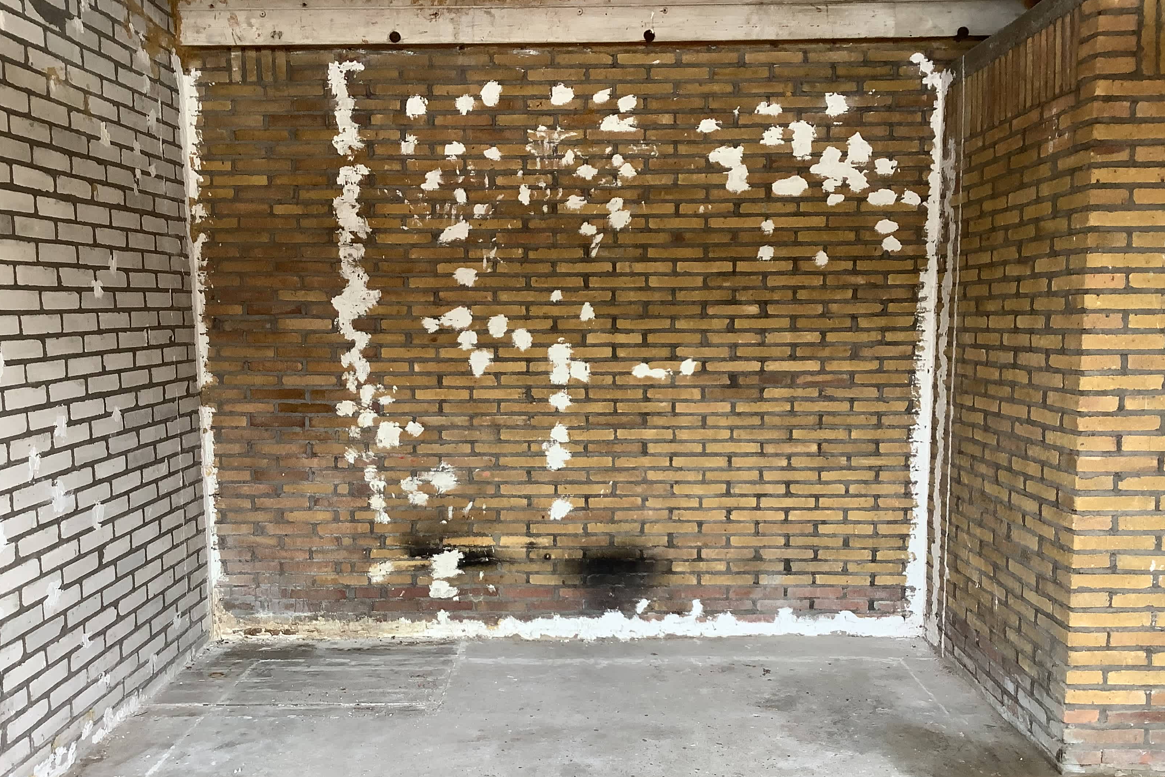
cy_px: 439
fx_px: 1068
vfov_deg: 39.9
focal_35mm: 33
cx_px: 571
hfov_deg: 57.2
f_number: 2.4
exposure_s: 1/60
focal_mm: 3.3
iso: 80
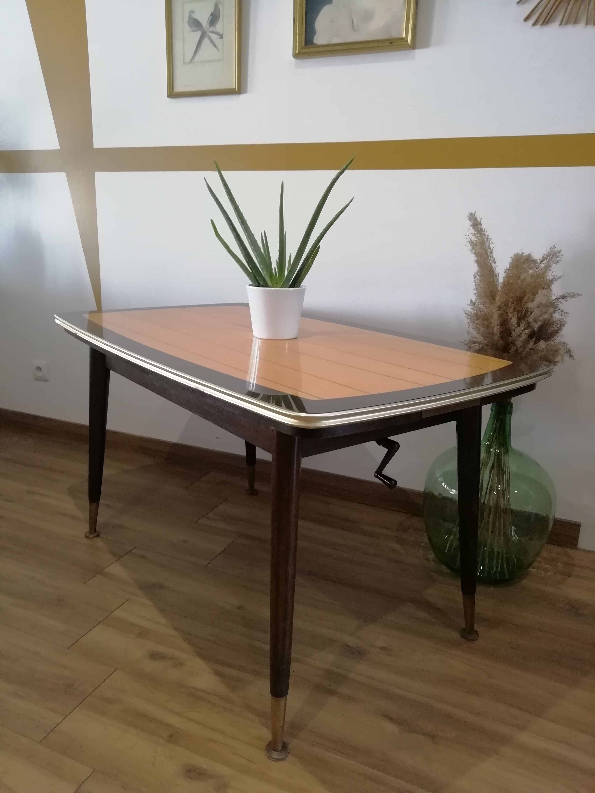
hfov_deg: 53.1
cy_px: 396
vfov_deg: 67.3
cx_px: 298
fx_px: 596
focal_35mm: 26
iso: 200
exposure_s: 1/33.3
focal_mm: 3.21
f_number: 2.2
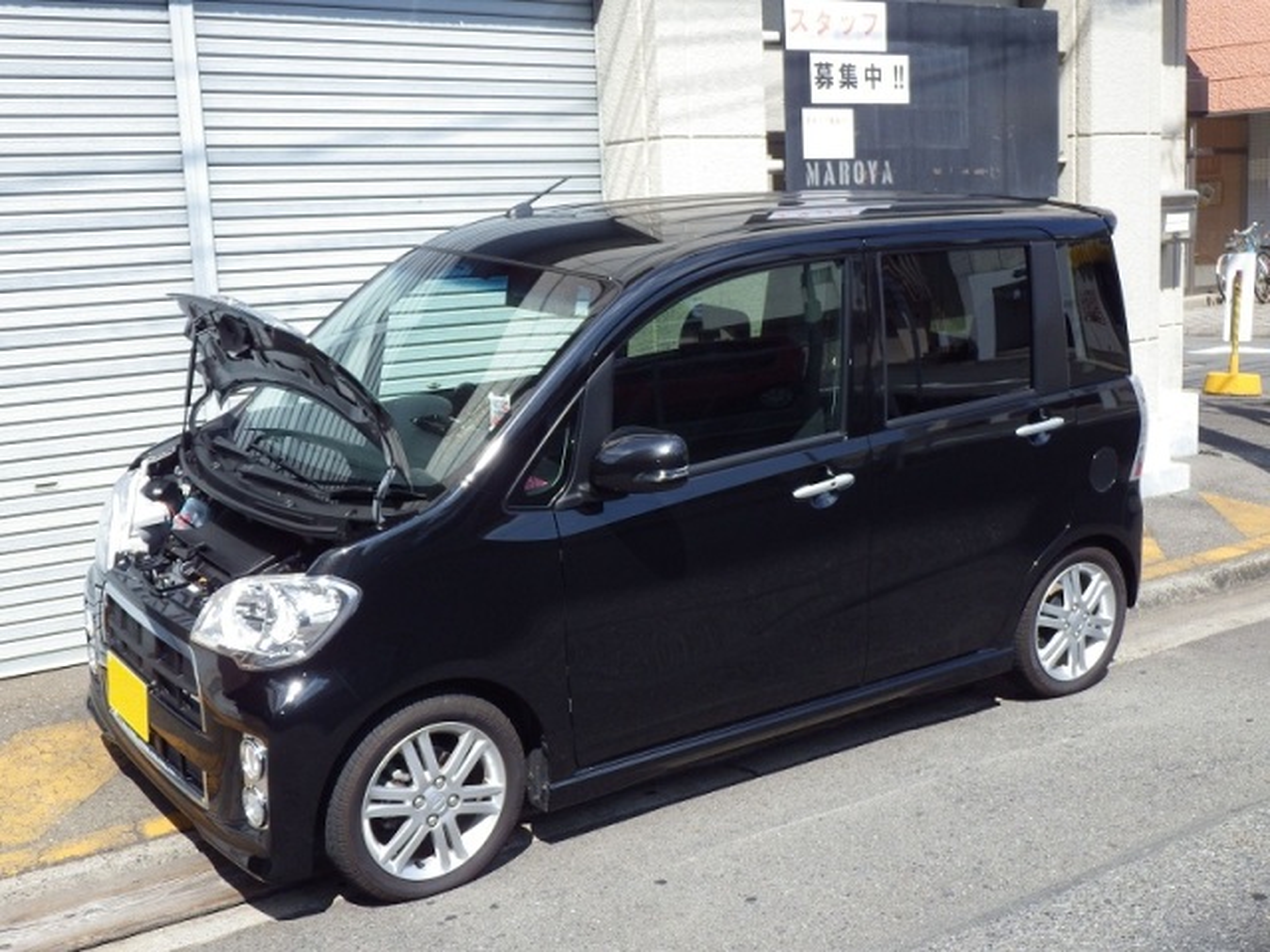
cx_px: 635
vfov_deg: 34.3
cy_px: 476
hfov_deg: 44.8
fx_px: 1541
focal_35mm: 42
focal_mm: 7.5
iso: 125
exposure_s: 1/320
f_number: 5
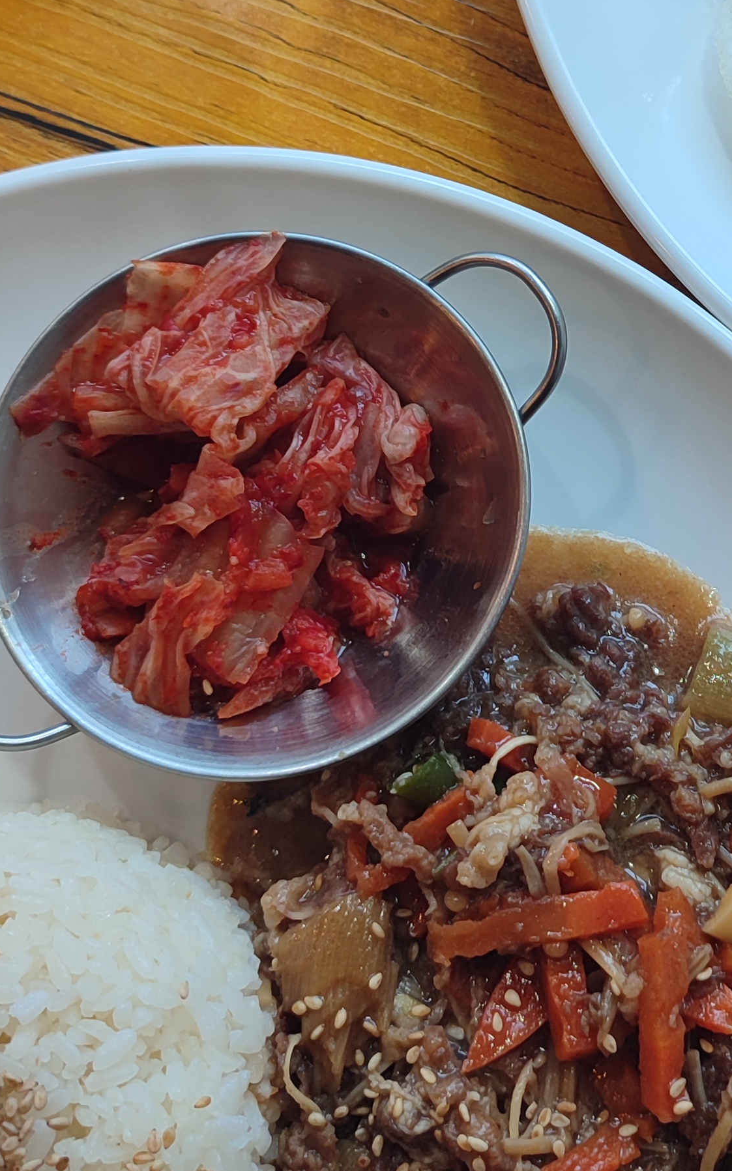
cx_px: 647
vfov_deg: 34.3
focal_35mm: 59
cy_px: 414
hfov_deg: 21.5
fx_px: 1883
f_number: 1.89
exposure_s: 1/60
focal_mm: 5.95
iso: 182
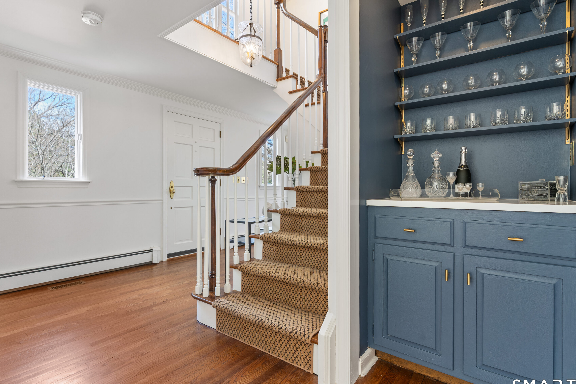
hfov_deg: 90.0
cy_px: 192
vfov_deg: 67.4
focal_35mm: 18
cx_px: 298
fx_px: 288
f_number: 8
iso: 320
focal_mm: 17
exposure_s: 1/1.67
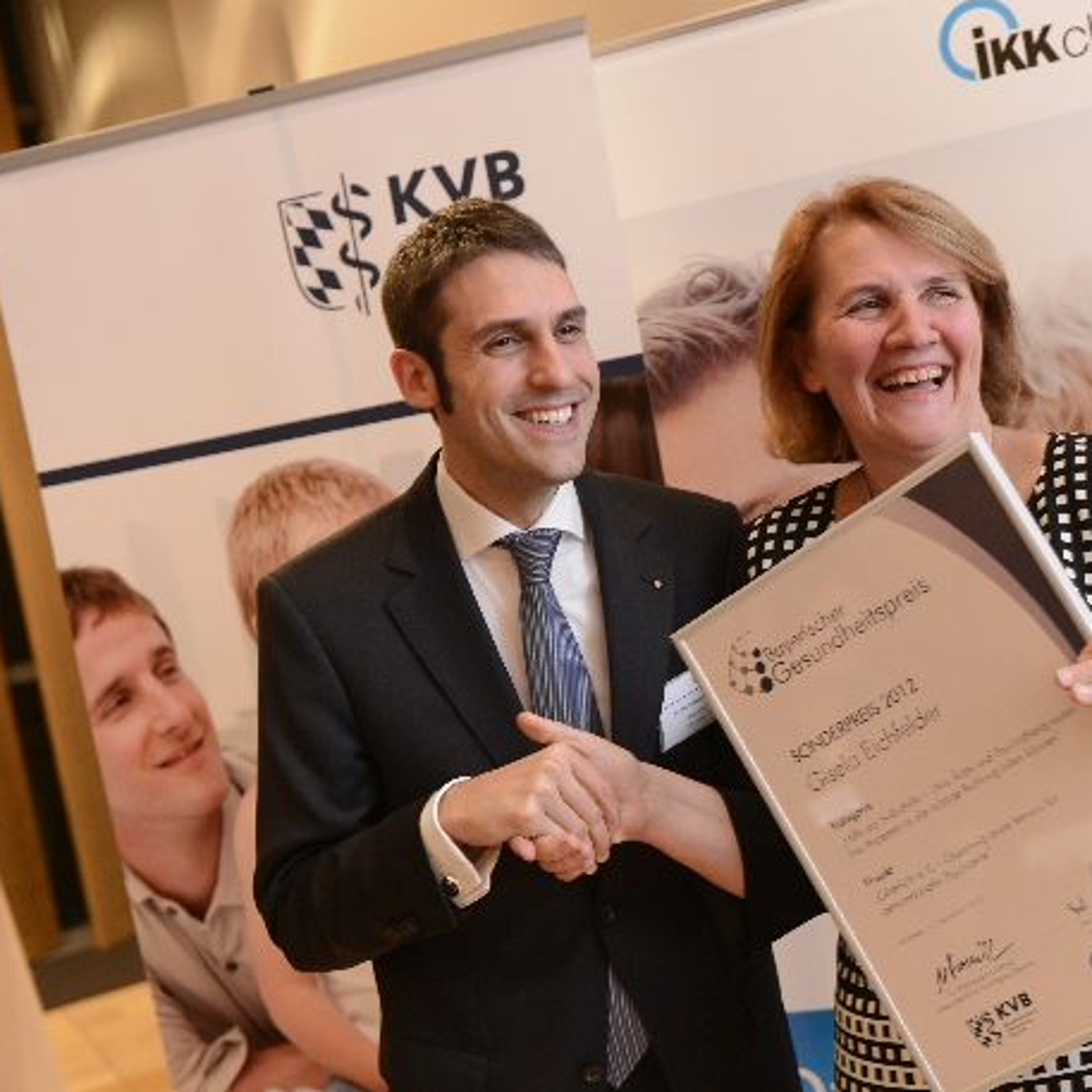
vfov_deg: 32.8
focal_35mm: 52
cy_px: 538
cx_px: 712
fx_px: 1856
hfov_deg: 32.6
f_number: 3.2
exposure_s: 1/100
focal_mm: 40
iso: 2000
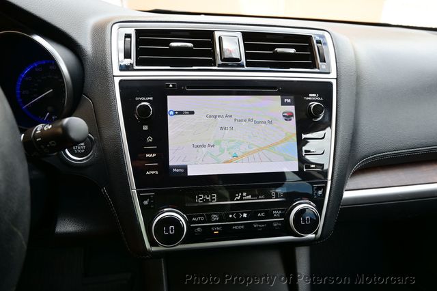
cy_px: 146
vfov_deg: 53.1
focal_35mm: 24
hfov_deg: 73.8
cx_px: 218
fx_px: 291
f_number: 4
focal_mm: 16
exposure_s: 1/60
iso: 100
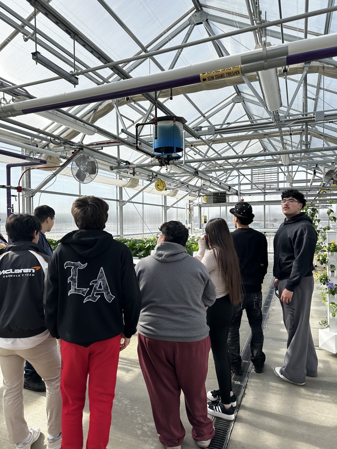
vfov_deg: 71.6
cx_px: 168
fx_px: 312
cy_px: 224
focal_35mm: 24
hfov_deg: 56.8
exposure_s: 1/2353
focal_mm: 6.86
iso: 80
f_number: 1.78
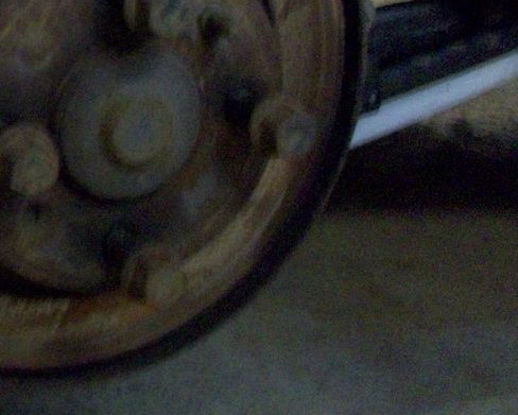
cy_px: -58
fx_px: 1335
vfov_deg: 17.0
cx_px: -153
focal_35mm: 87
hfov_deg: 20.2
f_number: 2.8
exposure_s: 1/8
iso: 320
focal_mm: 5.7
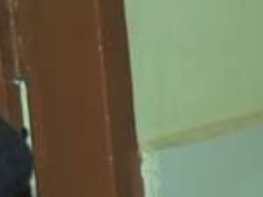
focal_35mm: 263
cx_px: 348
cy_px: 475
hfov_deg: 7.4
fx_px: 1998
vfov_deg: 5.5
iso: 200
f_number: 3.6
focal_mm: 8.9
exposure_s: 1/40
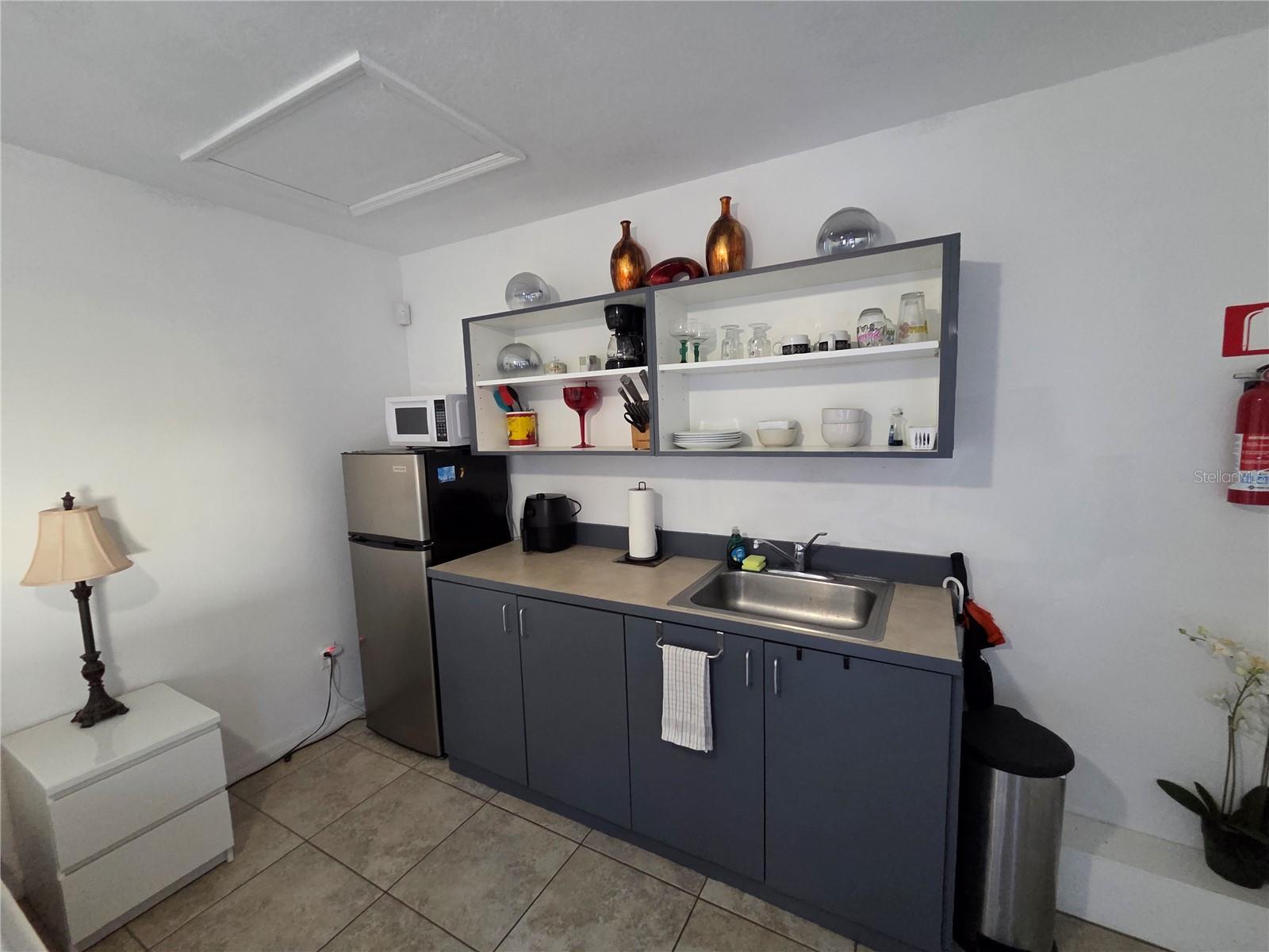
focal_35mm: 13
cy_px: 476
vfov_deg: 89.9
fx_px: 477
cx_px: 634
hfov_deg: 106.2
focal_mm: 2.2
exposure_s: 1/60
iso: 1250
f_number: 2.2
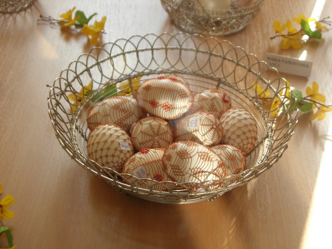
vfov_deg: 20.4
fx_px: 690
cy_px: 124
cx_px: 166
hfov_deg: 27.0
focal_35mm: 72
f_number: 3.7
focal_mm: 14.9
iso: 64
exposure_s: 1/50
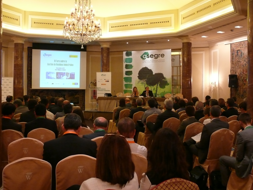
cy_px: 93
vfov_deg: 38.7
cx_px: 131
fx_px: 270
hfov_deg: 50.1
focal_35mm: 37
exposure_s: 1/20
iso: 400
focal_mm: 7.4
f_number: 2.8
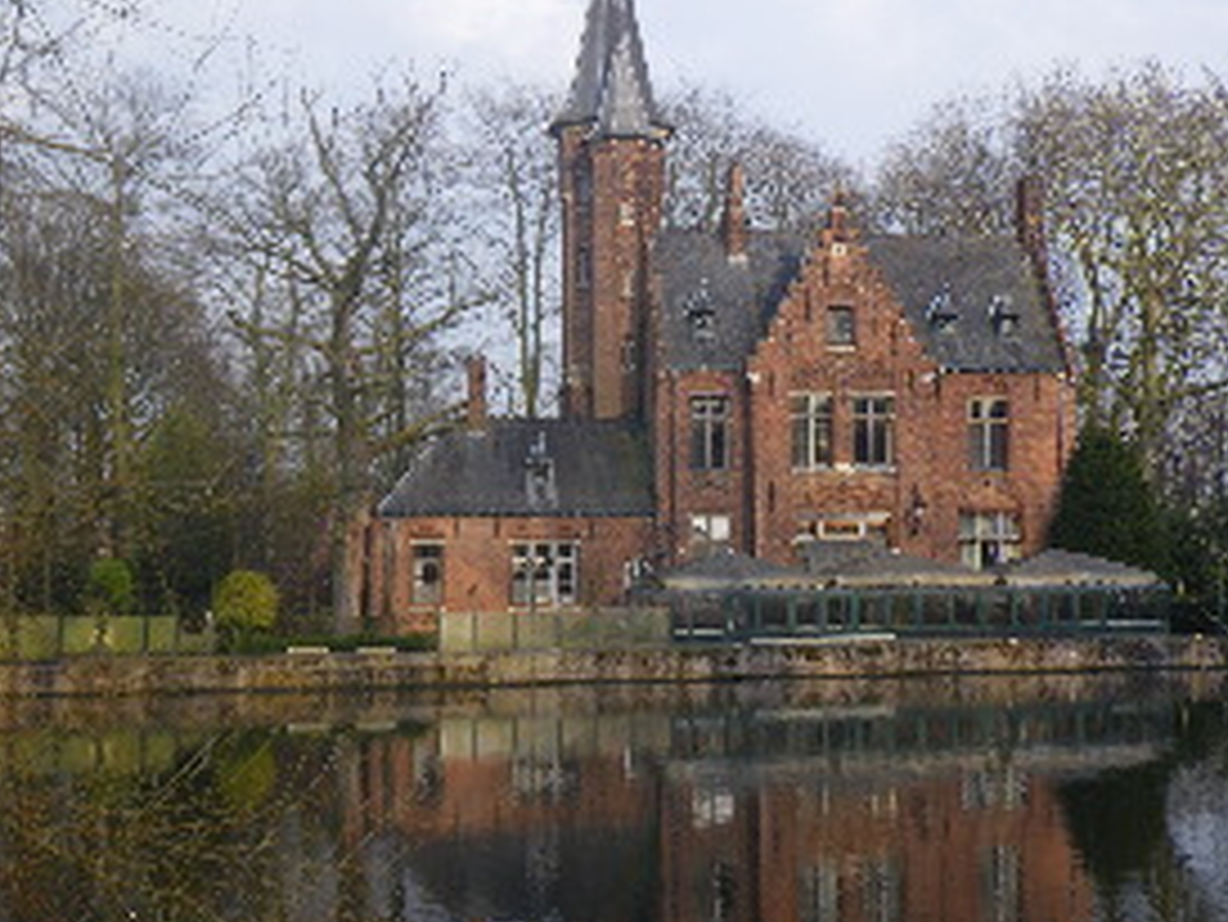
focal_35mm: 59
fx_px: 2094
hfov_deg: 32.6
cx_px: 742
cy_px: 378
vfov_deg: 24.8
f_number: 4.2
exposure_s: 1/160
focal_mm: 7.5
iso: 50
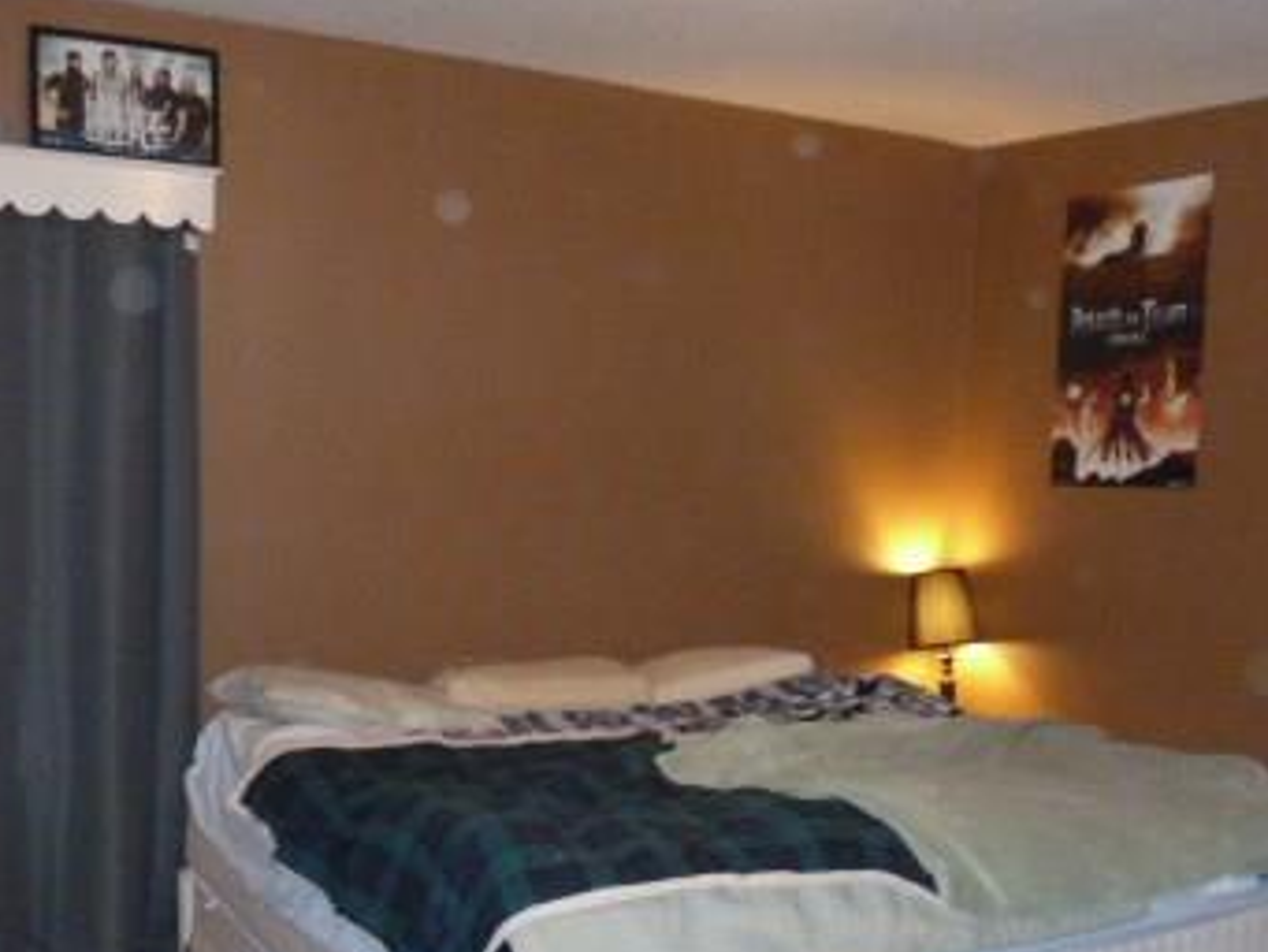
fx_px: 1649
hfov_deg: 42.1
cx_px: 621
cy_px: 695
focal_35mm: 45
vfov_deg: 31.7
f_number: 3.3
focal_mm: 4.3
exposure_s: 1/60
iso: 800
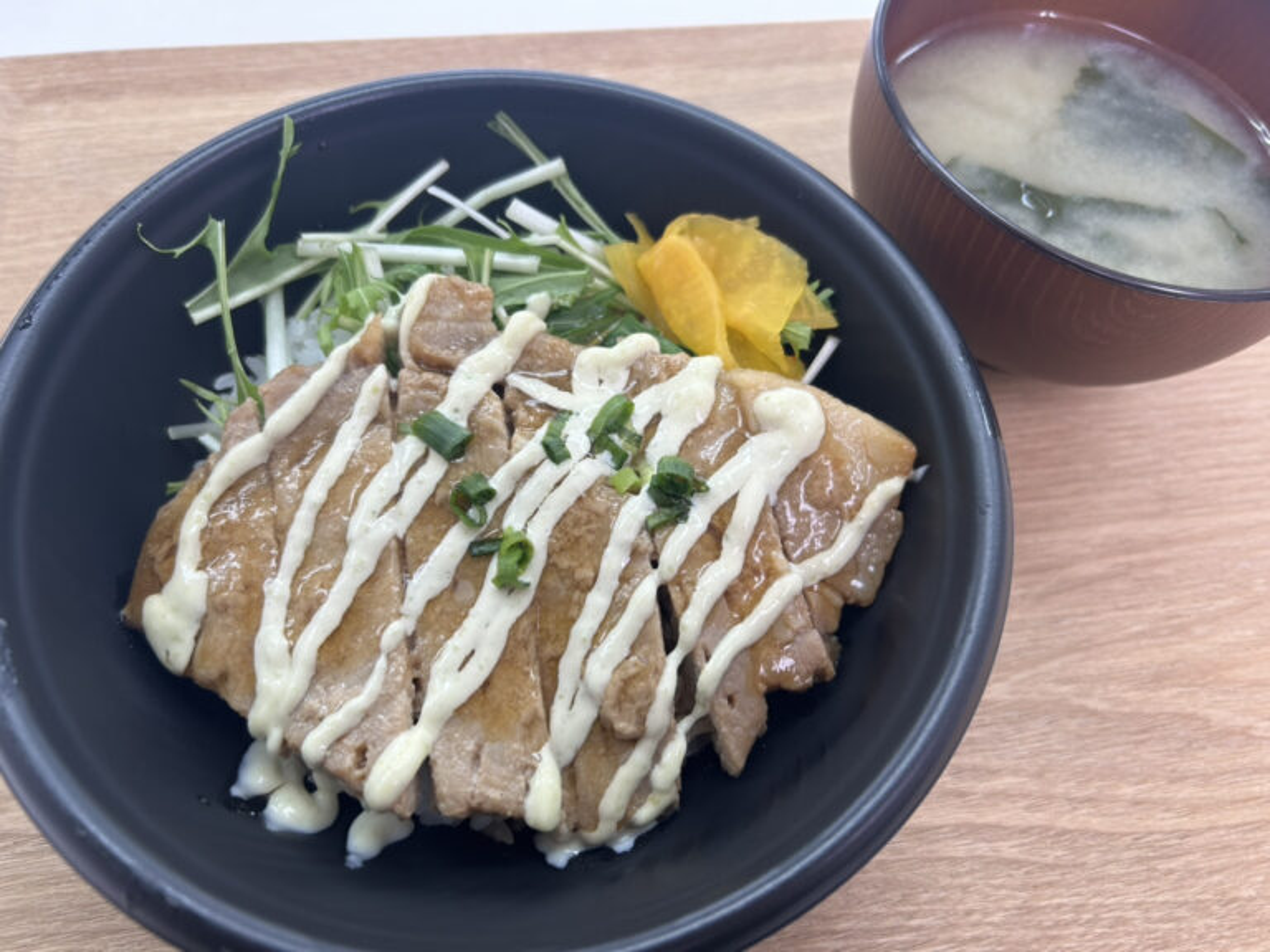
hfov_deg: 67.3
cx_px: 635
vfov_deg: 53.1
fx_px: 954
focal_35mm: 26
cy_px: 476
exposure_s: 1/100
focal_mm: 5.7
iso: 64
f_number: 1.5
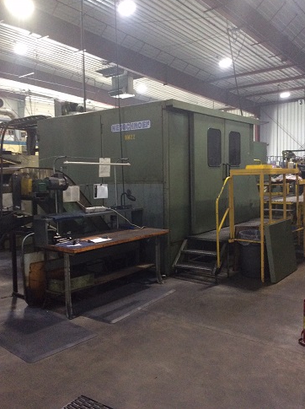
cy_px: 199
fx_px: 389
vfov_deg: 55.4
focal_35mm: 33
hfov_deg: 42.8
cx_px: 156
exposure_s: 1/24
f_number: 2.4
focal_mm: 3.3
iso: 200
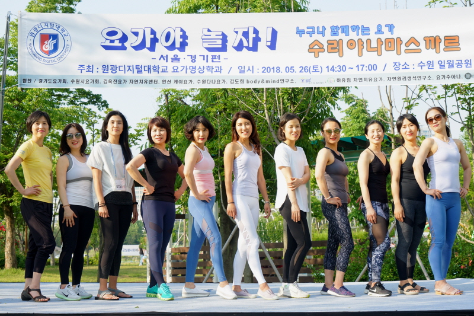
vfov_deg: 24.6
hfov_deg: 36.3
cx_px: 237
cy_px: 158
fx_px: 724
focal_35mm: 55
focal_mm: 55
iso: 100
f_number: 6.3
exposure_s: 1/100
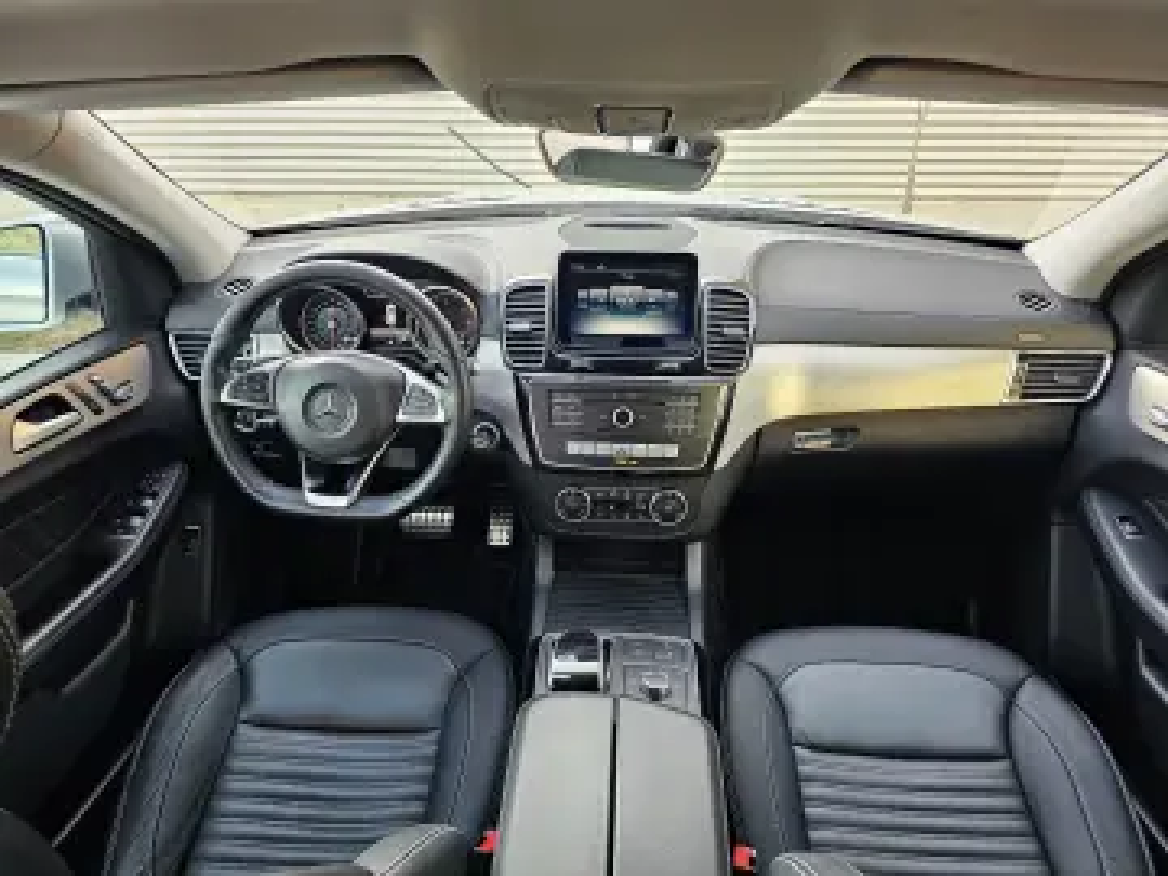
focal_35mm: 23
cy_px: 438
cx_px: 584
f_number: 1.7
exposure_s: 1/50
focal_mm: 6.3
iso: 80
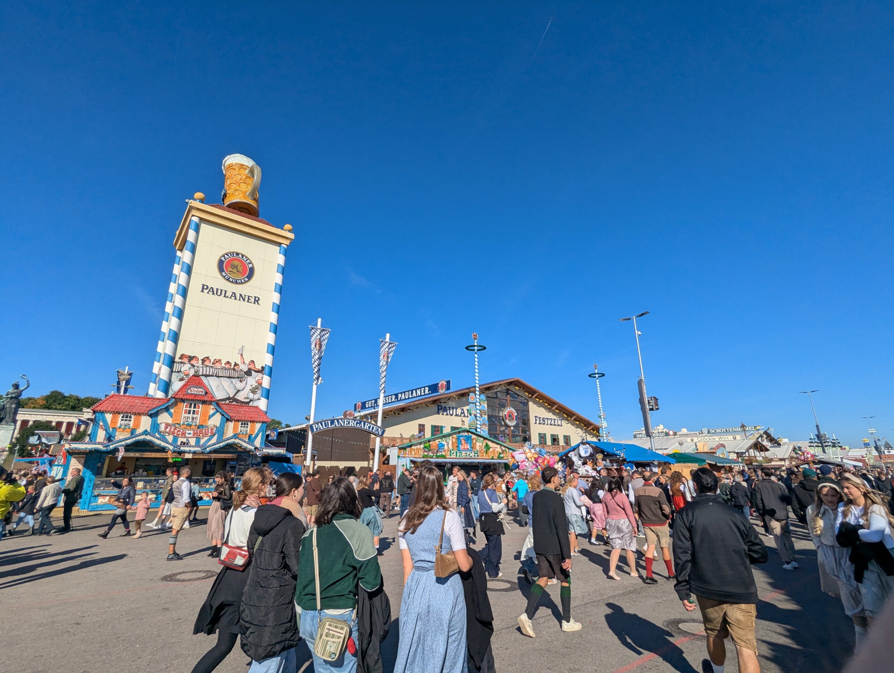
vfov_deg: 78.3
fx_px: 414
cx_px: 447
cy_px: 336
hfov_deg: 94.4
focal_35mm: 16
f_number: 2.2
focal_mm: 2.35
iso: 49
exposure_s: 1/2571
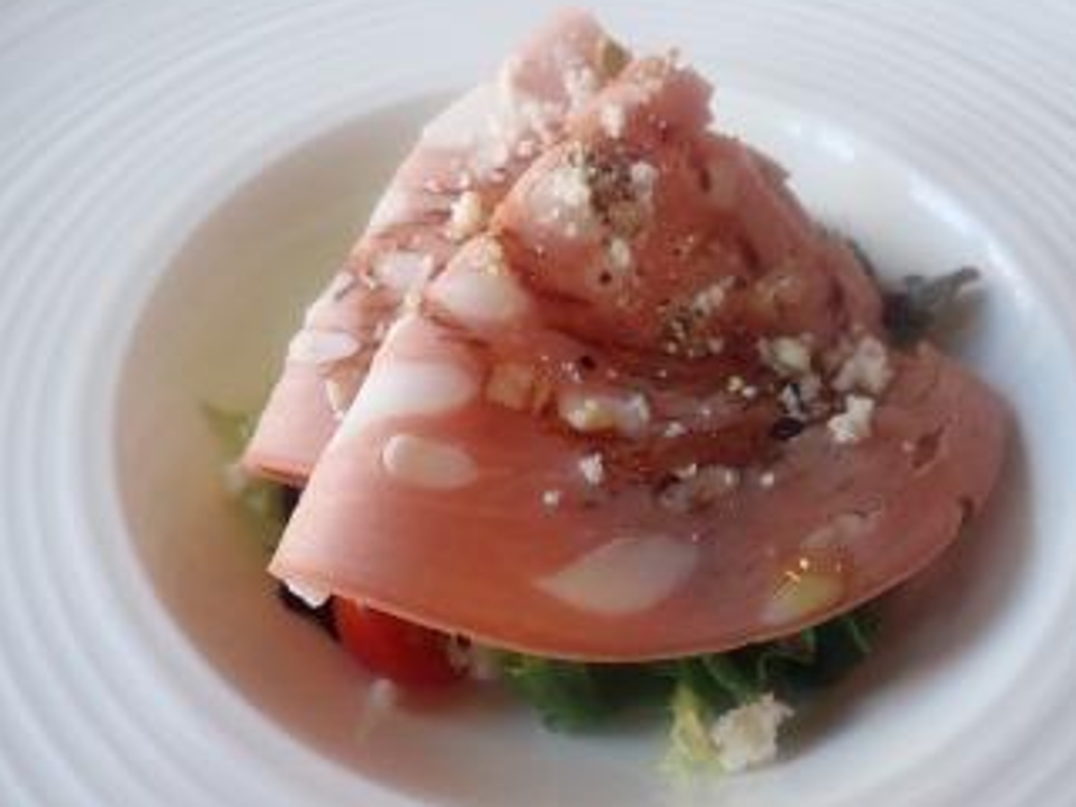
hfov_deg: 52.6
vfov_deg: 40.6
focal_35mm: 35
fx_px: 1088
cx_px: 585
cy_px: 464
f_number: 2
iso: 200
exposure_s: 1/80
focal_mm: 4.5
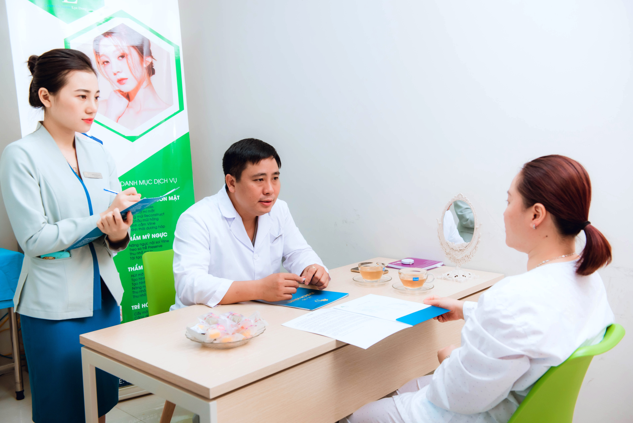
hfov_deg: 53.1
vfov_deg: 36.9
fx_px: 633
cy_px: 212
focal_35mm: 36
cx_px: 316
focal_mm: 36
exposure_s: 1/160
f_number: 4
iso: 200
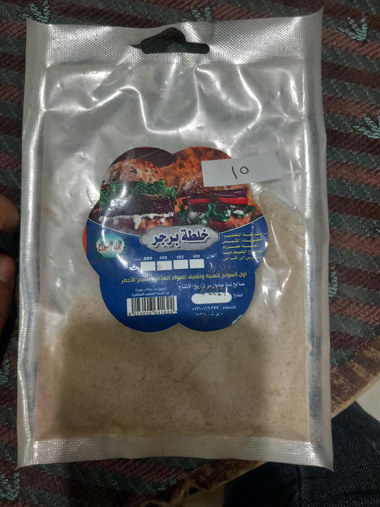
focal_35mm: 27
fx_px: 395
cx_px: 190
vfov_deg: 65.3
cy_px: 254
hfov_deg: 51.4
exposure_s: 1/33
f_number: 1.8
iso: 200
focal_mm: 4
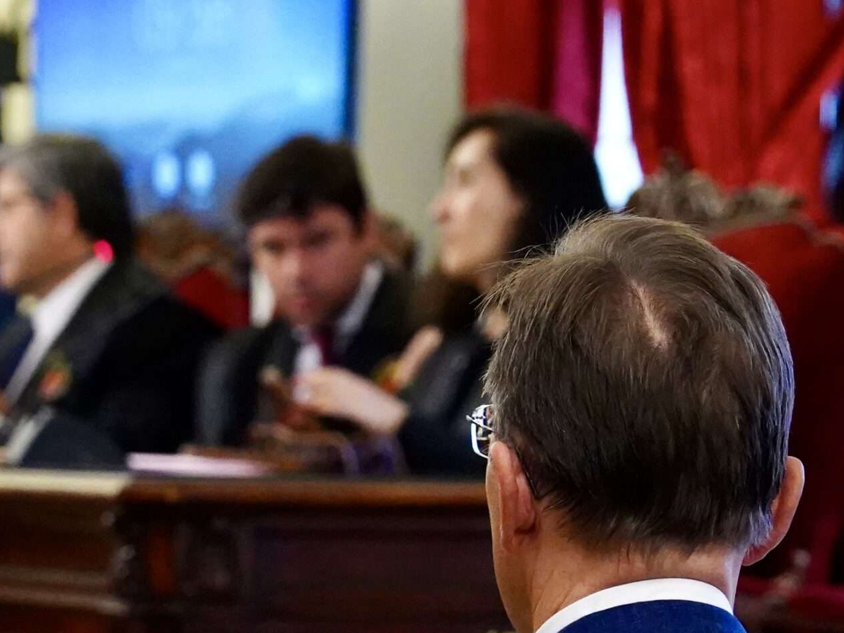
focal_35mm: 307
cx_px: 385
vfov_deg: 4.8
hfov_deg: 6.5
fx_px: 7484
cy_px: 551
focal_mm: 105
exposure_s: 1/125
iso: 8000
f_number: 5.6
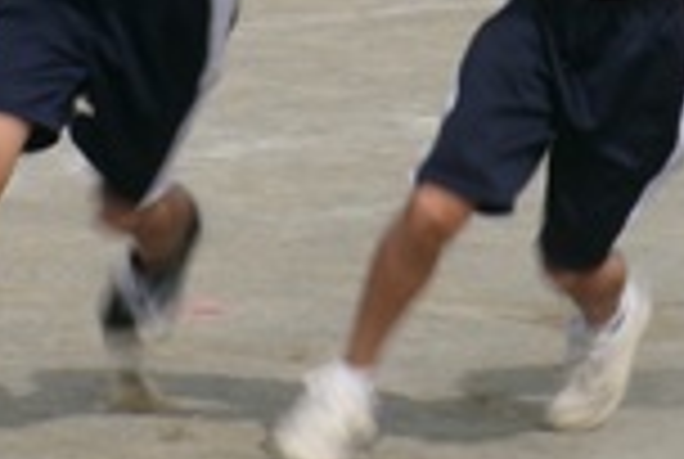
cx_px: 410
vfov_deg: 3.6
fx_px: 7177
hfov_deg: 5.5
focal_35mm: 377
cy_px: -202
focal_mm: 20.6
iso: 100
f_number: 16.5
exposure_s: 1/70
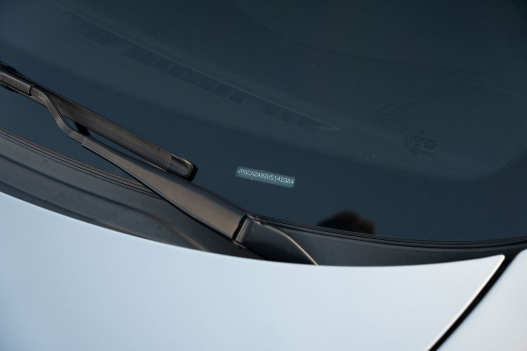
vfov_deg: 28.7
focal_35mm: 47
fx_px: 686
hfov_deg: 42.0
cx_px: 264
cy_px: 176
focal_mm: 46.9
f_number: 2.8
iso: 100
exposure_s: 1/320
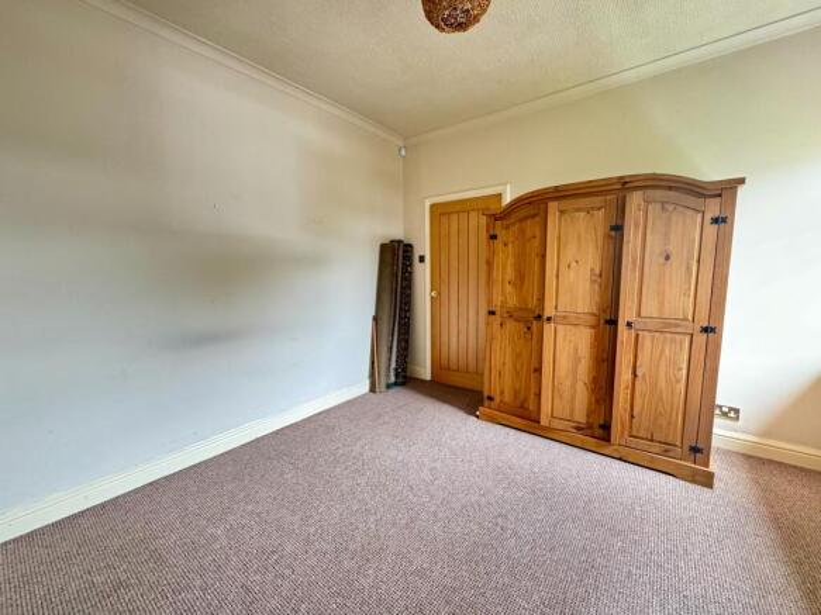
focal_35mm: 14
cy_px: 308
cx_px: 410
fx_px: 332
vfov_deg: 85.7
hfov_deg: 102.1
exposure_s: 1/60
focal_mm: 2.22
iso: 500
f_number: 2.2
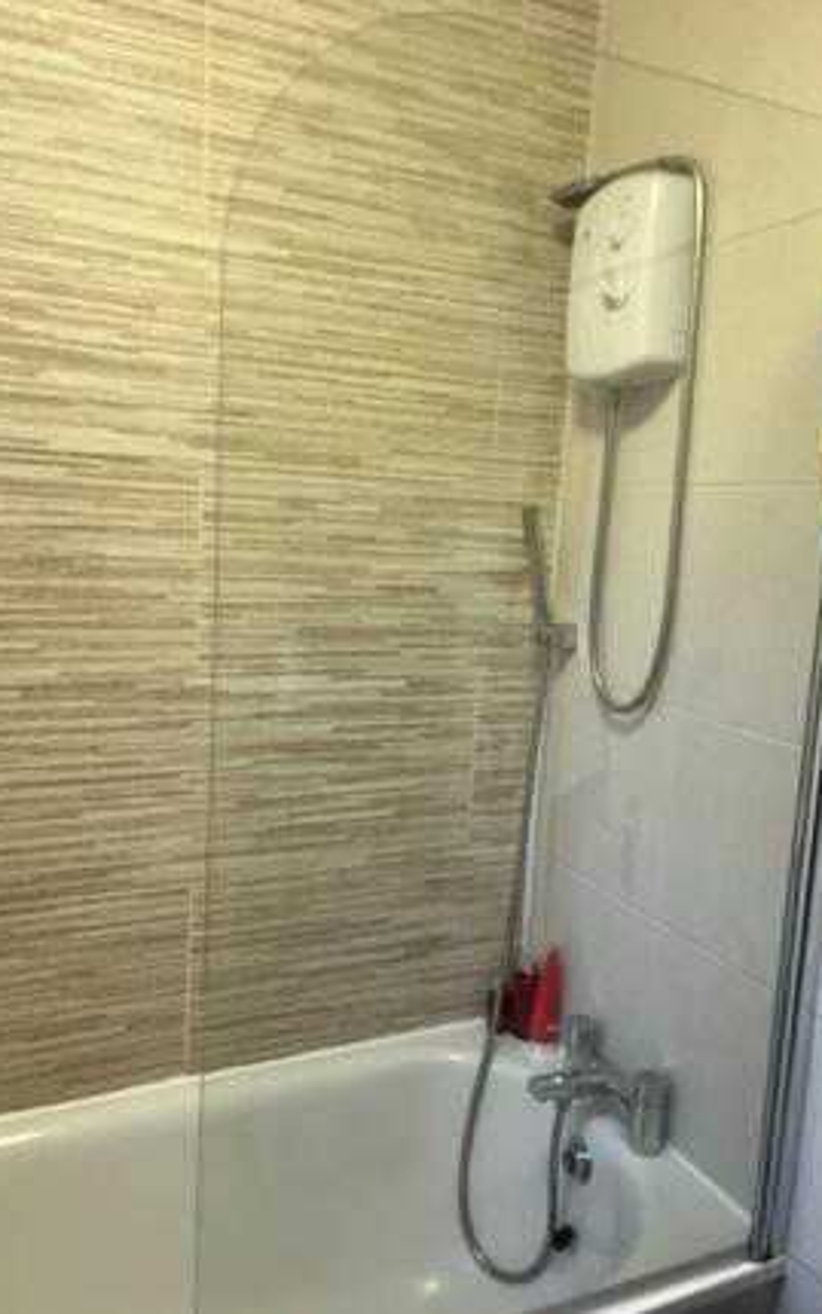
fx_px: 1003
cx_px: 437
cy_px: 655
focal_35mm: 28
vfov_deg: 66.5
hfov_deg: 44.5
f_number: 1.6
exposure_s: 1/33
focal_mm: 5.1
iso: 400
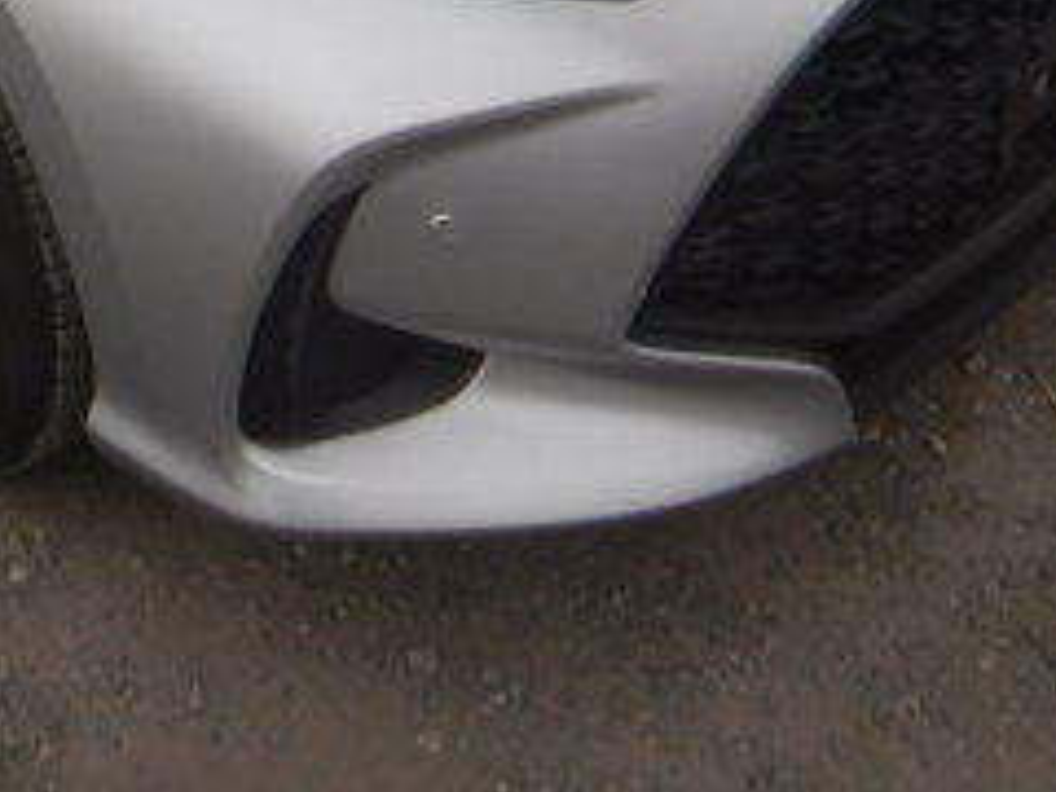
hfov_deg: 29.2
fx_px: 1952
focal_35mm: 64
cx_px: 136
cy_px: -260
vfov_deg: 20.7
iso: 125
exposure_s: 1/160
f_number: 2.8
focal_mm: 4.3
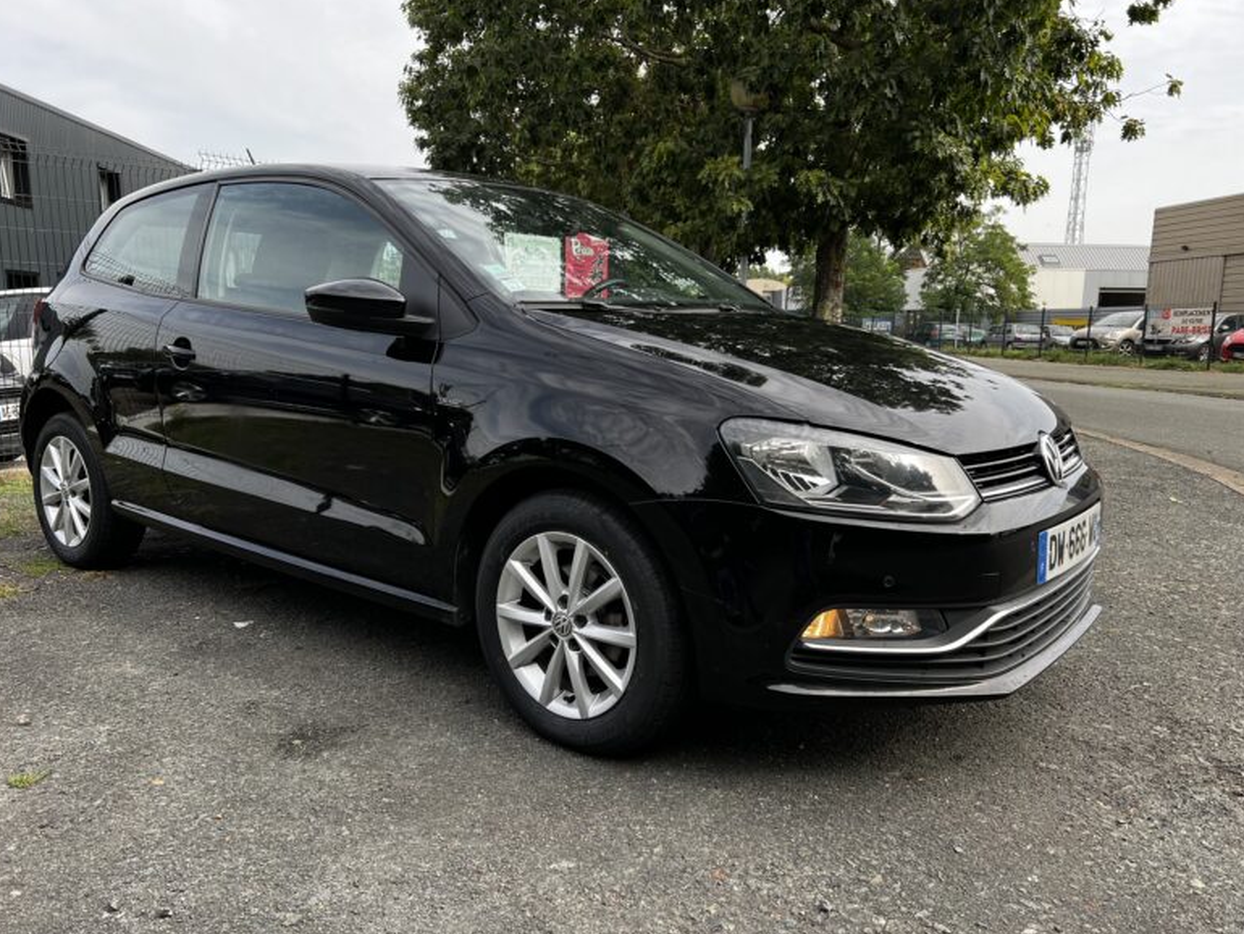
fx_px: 971
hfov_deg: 65.3
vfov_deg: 51.4
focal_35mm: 27
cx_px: 603
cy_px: 473
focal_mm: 5.7
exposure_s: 1/728
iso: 50
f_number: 1.5
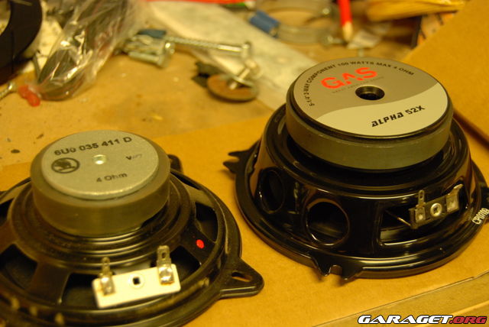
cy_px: 164
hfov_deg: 35.0
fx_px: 775
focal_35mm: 57
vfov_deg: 23.8
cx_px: 244
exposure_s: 1/20
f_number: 4.8
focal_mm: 38
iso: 800
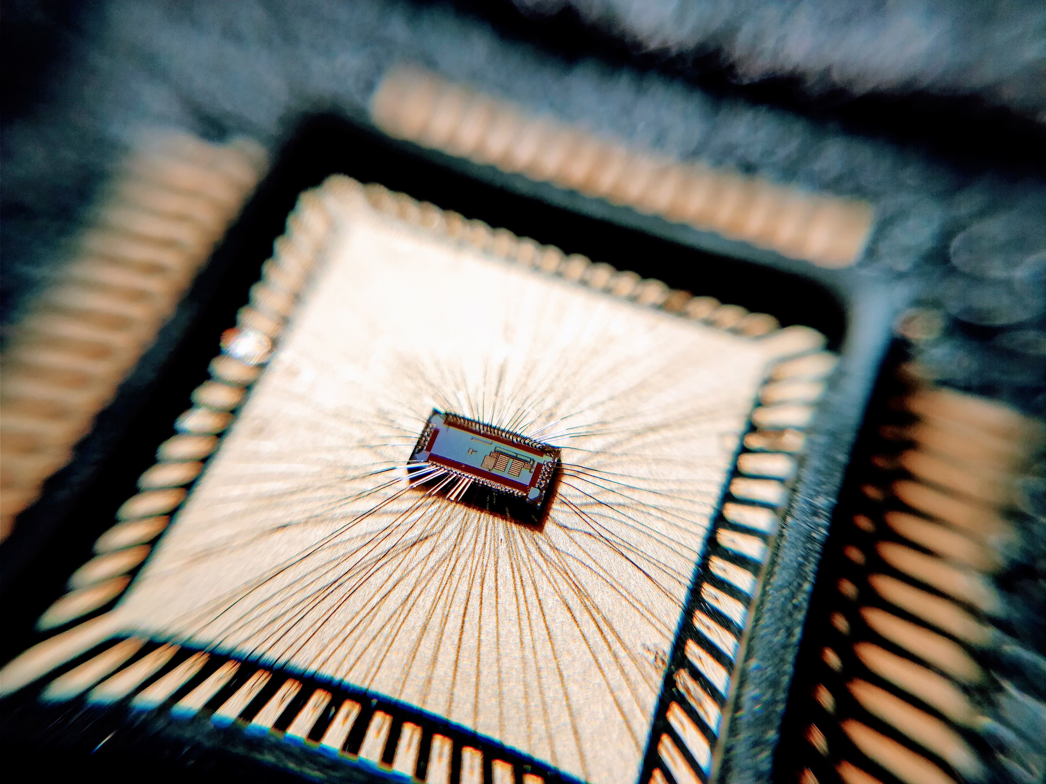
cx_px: 523
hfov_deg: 71.6
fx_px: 725
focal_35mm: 24
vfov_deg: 56.8
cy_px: 392
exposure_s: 1/833
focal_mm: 4.1
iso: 200
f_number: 1.7
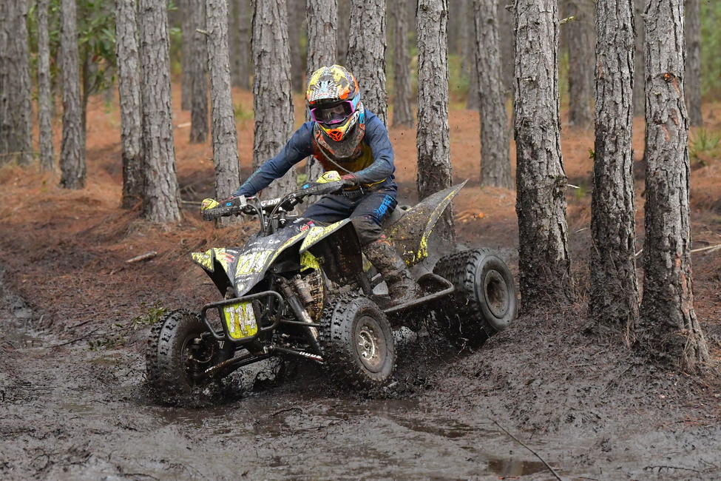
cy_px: 240
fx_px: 4055
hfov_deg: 10.2
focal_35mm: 202
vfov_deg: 6.8
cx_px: 360
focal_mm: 135
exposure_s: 1/1000
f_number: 5.6
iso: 6400
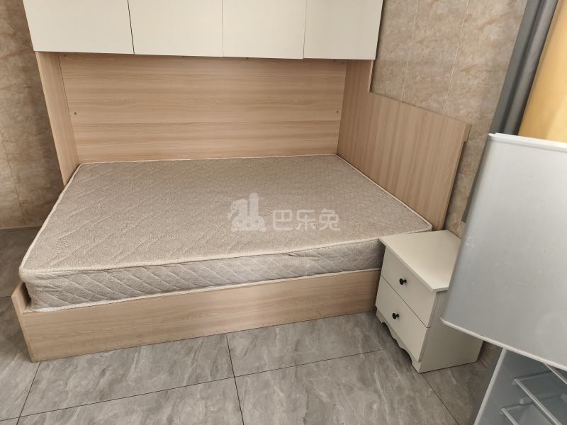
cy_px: 212
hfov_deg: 73.9
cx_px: 284
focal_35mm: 23
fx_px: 377
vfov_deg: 58.9
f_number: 1.57
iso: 343
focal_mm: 6.54
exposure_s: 1/100
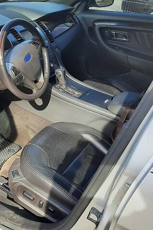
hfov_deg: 29.1
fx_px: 281
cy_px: 103
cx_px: 11
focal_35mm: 44
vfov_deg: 44.5
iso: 32
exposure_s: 1/102
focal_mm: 4.6
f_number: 2
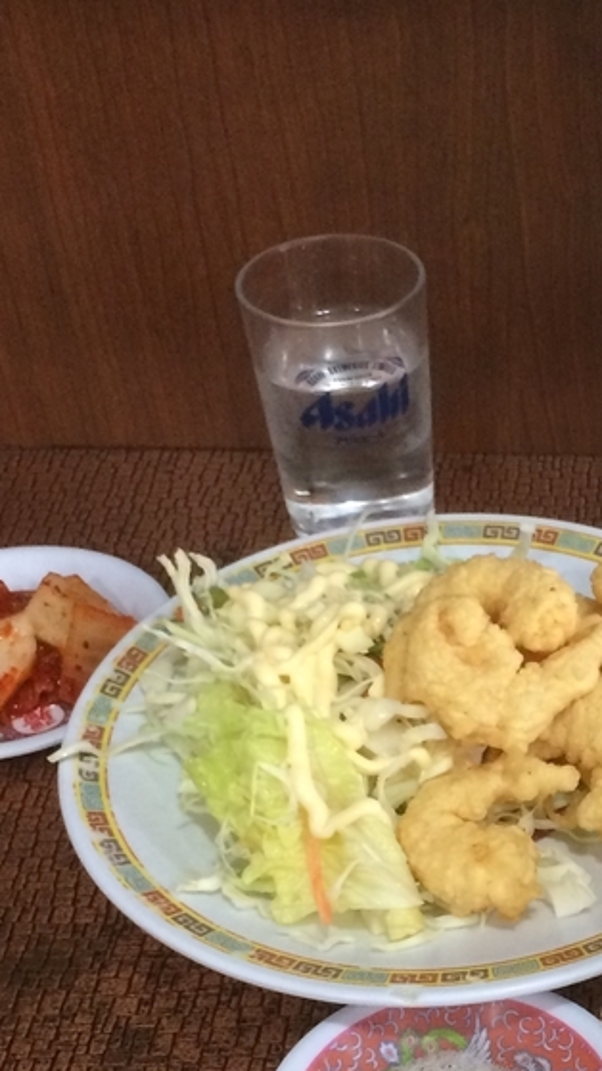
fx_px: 1929
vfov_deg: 30.4
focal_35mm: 68
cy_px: 829
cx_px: 637
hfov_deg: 17.2
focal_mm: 4.15
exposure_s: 1/30
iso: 200
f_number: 2.2
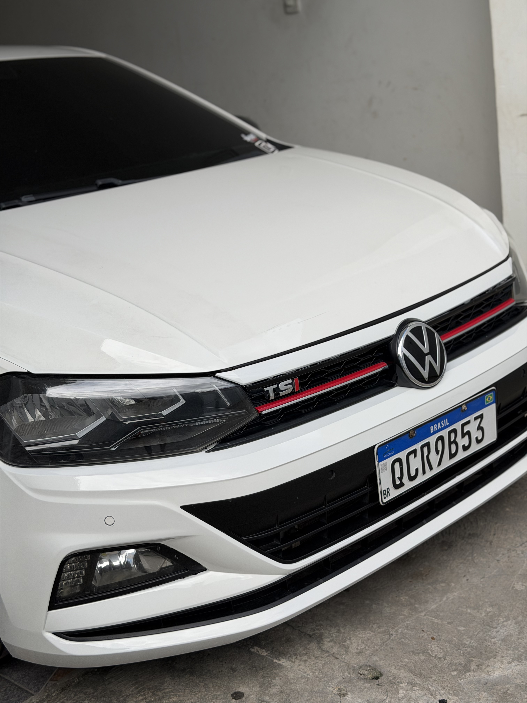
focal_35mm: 48
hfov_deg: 30.3
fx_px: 974
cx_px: 264
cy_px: 352
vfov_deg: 39.7
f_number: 1.78
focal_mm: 6.76
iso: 64
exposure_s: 1/2415
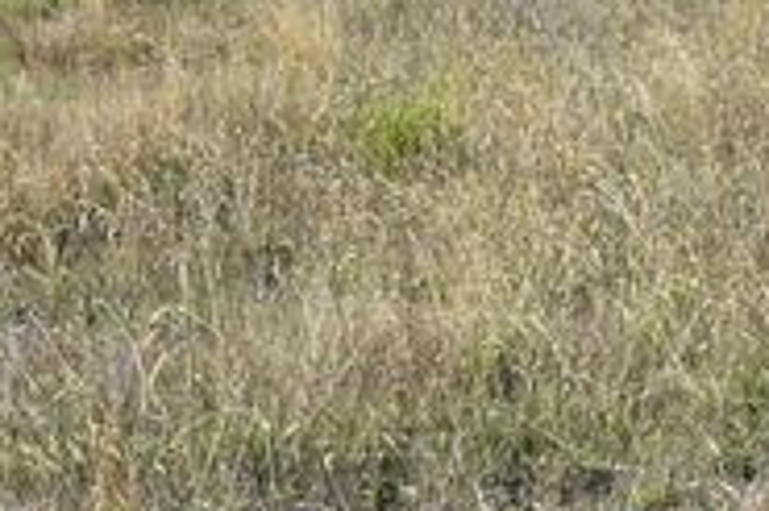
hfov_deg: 15.6
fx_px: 2797
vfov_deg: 10.3
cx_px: 316
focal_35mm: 131
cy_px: -96
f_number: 10
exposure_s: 1/400
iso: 200
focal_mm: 21
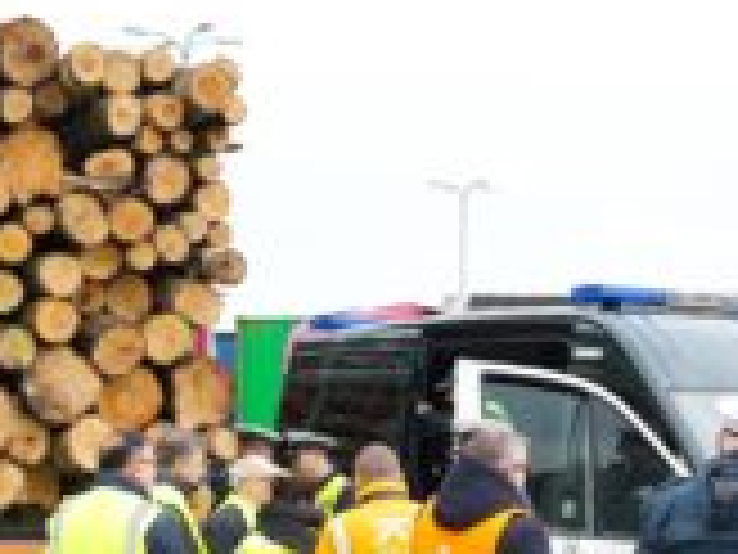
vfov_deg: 16.4
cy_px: 549
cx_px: 506
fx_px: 1876
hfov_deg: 22.1
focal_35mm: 88
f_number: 6.3
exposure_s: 1/125
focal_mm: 37
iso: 125
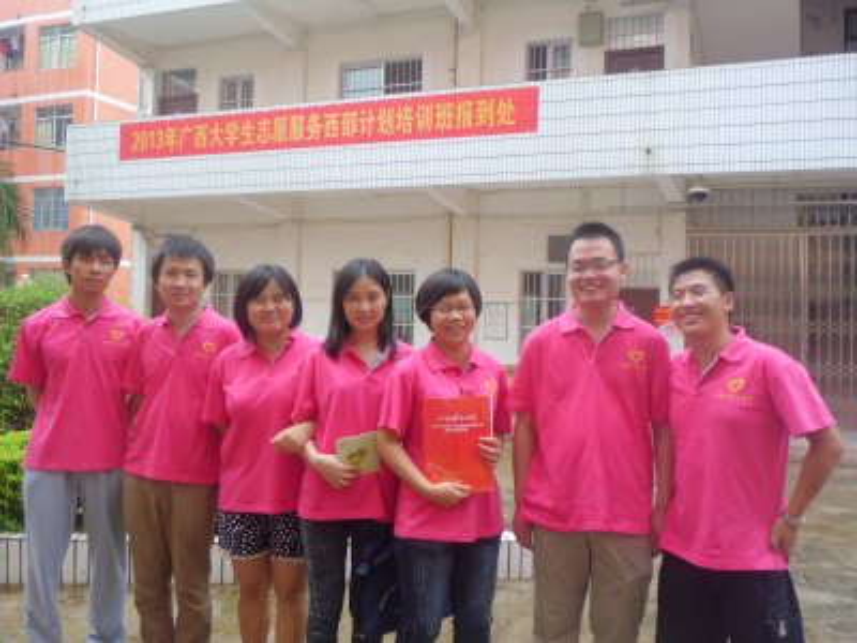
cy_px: 322
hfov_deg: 51.4
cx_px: 428
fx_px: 891
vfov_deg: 39.7
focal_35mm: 36
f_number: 3.1
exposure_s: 1/125
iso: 100
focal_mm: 6.4
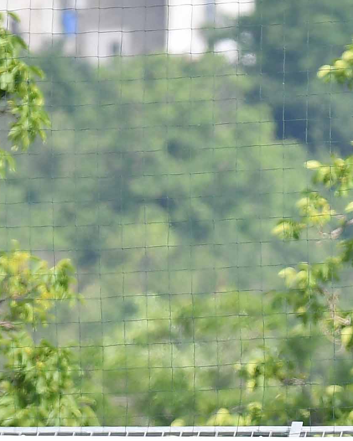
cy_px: 614
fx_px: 20418
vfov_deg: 1.2
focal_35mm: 1563
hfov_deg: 1.0
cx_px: 698
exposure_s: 1/1000
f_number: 4
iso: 160
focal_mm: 210
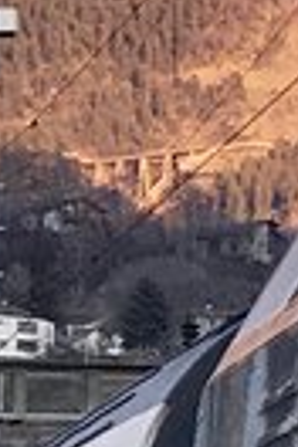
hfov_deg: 2.5
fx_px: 6704
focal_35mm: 540
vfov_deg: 3.8
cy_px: 85
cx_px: 1057
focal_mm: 6.6
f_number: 2.8
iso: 20
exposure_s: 1/121
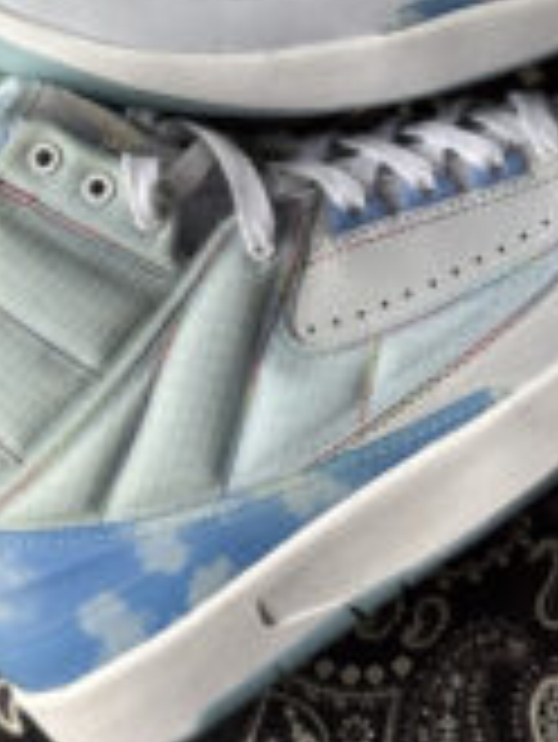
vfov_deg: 15.4
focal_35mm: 126
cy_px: 36
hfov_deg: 11.8
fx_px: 2705
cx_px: 378
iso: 32
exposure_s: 1/680
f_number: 1.6
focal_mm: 5.96
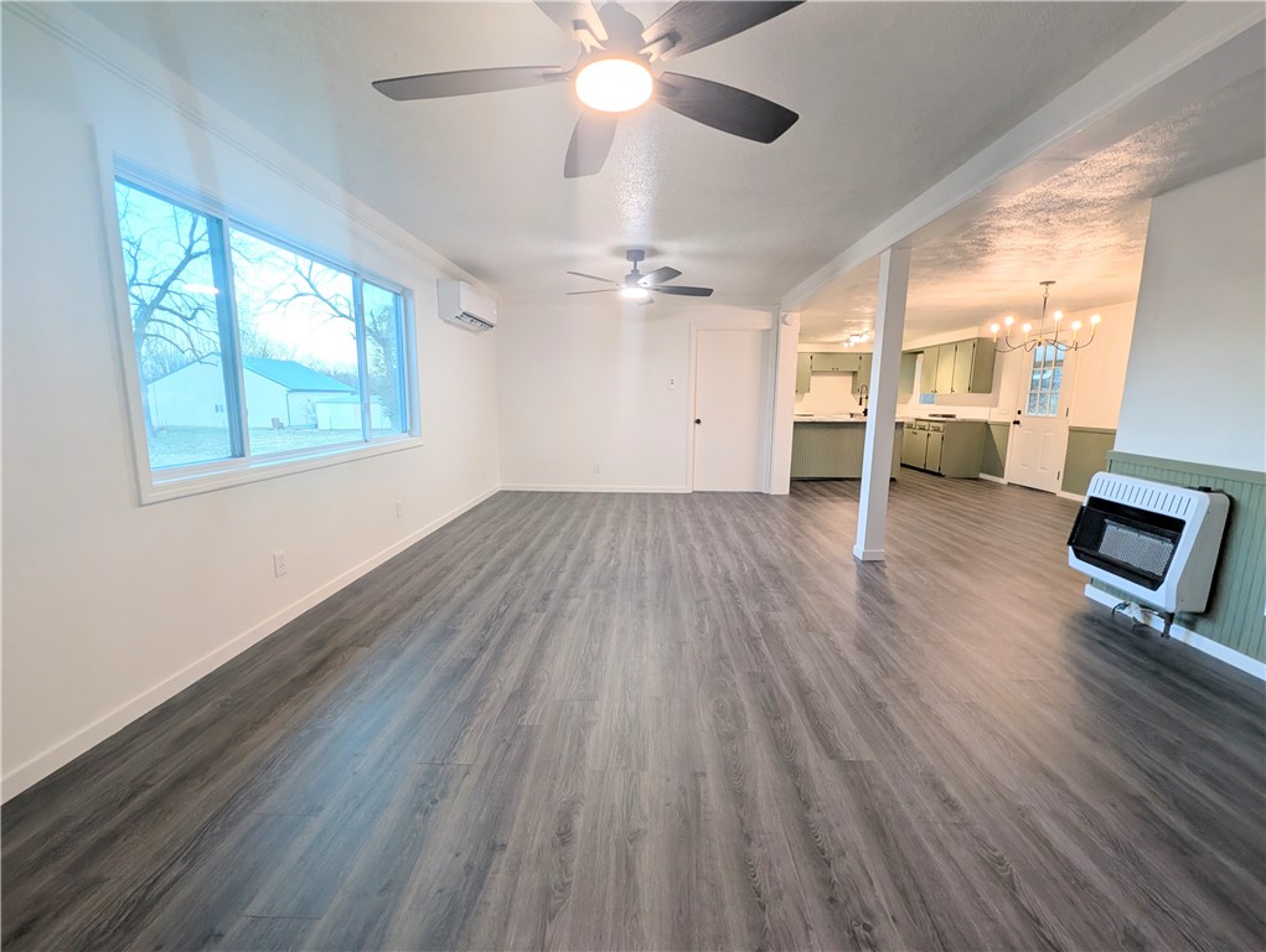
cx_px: 633
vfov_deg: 90.0
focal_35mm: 13
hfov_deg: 106.1
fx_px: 476
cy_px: 476
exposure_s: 1/26.6
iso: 51
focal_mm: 1.95
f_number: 2.2
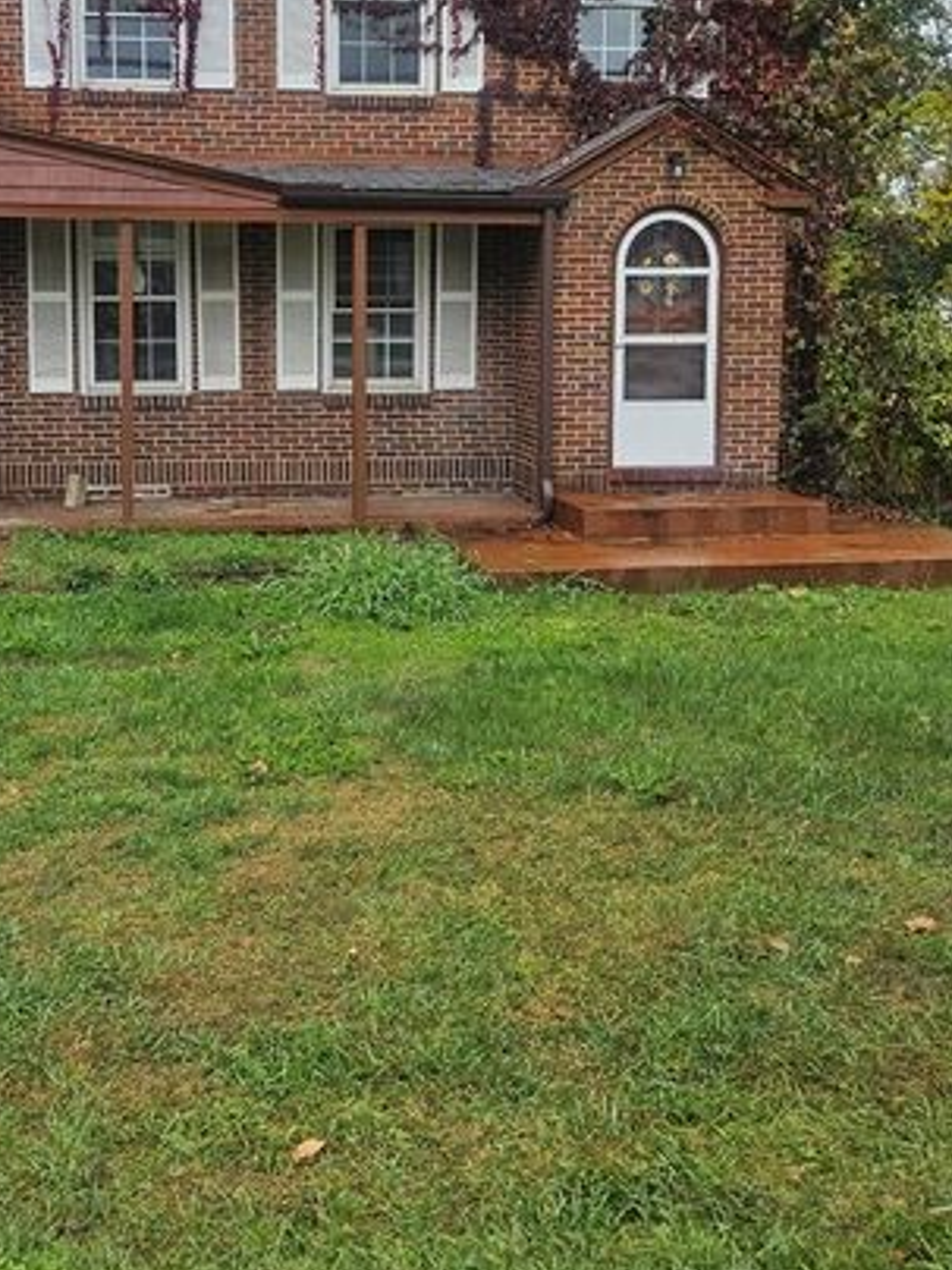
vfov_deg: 48.3
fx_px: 1393
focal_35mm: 38
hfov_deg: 37.4
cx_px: 333
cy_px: 435
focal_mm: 5.4
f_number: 1.8
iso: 40
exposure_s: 1/1365
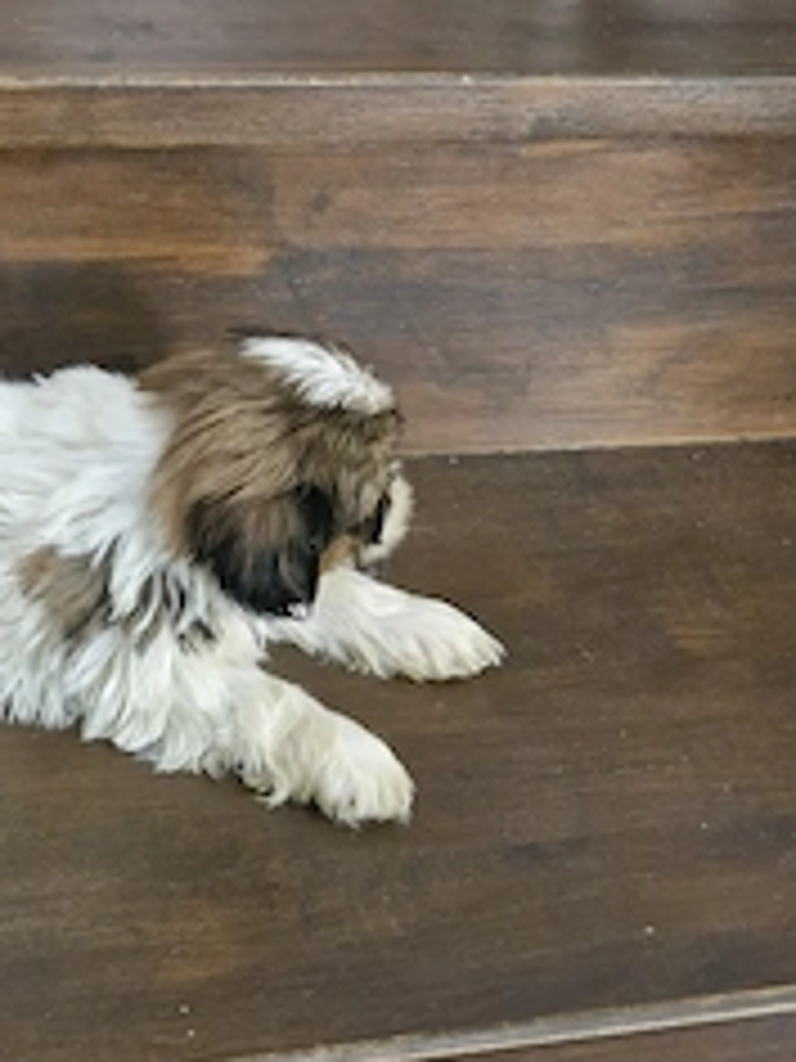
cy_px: 266
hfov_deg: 35.4
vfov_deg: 46.2
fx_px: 1196
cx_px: 135
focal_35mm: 39
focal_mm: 5.54
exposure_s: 1/100
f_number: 1.8
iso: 800
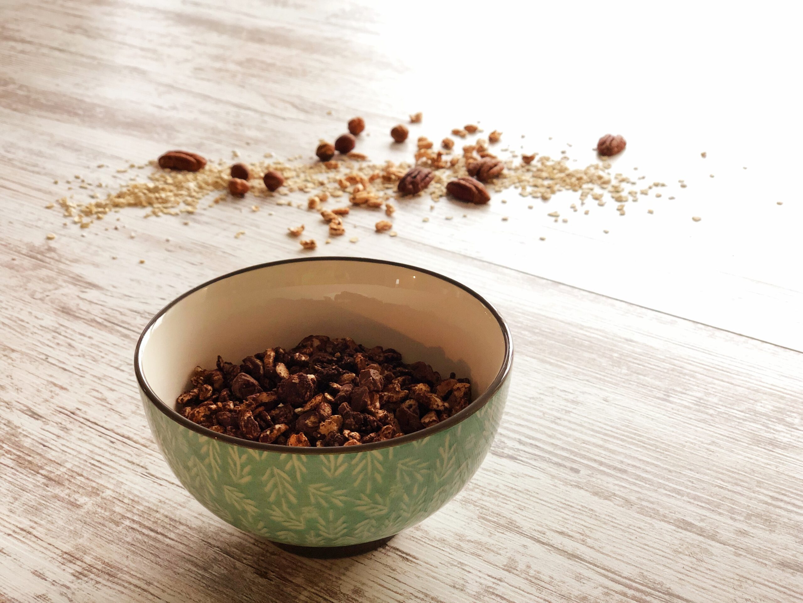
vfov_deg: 28.0
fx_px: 1206
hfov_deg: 36.8
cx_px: 402
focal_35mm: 52
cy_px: 302
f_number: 2.4
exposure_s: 1/33
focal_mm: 6
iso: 125
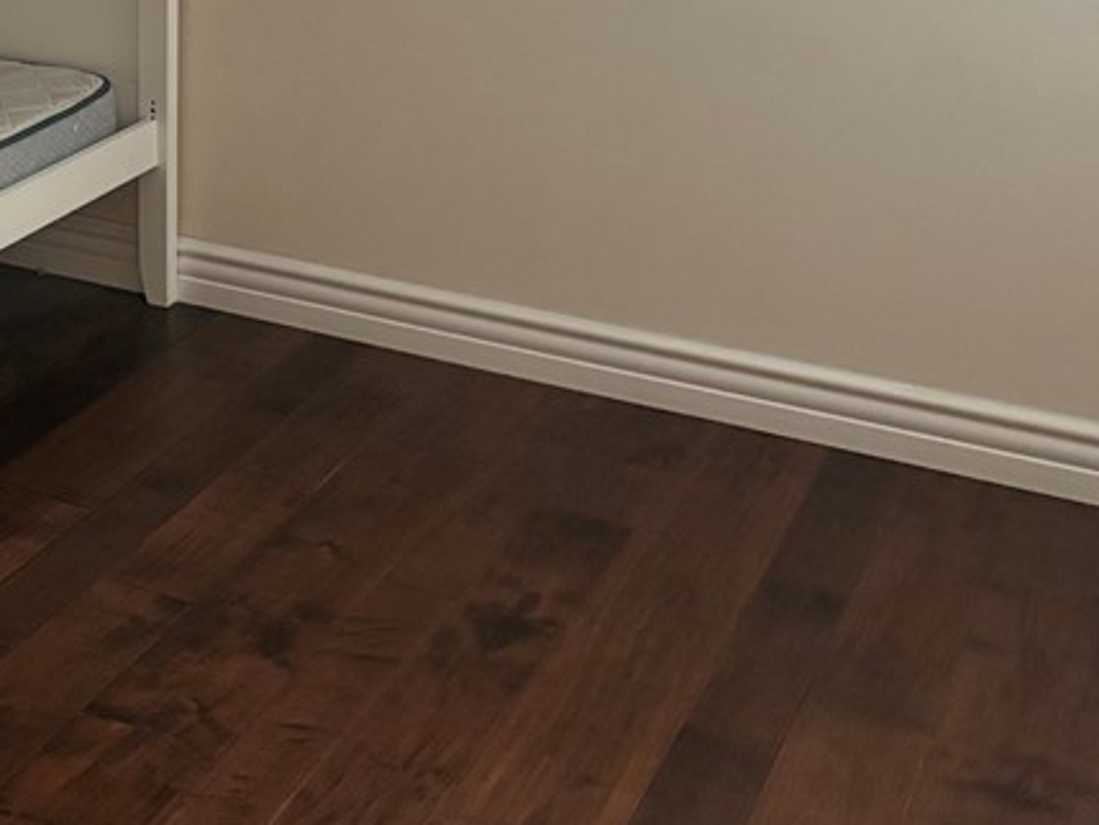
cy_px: -26
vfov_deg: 22.6
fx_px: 1969
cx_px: 54
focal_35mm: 62
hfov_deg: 29.5
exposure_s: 1/60
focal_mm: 5.96
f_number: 1.6
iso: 500
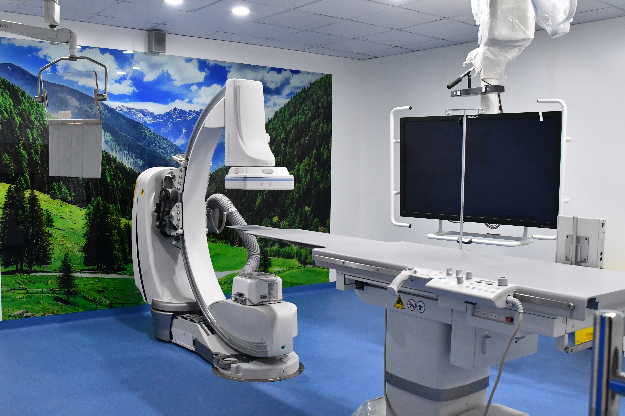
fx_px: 625
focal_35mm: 36
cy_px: 208
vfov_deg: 36.9
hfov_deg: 53.1
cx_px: 312
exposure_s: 1/200
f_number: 7.1
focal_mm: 24
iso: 5000
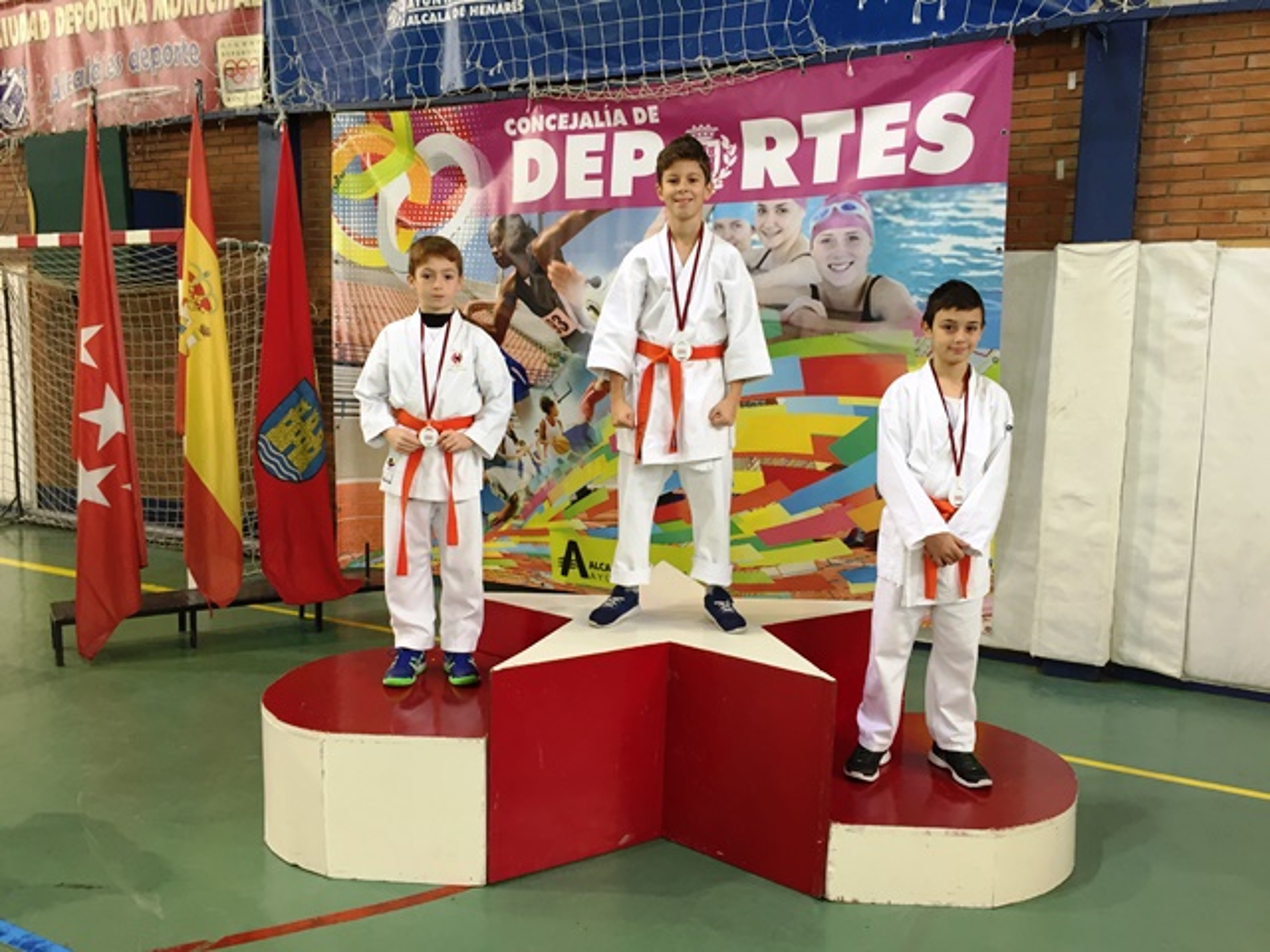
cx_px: 635
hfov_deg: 61.7
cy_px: 476
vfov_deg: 48.2
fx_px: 1064
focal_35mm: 29
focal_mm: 4.15
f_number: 2.2
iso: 80
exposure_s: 1/33
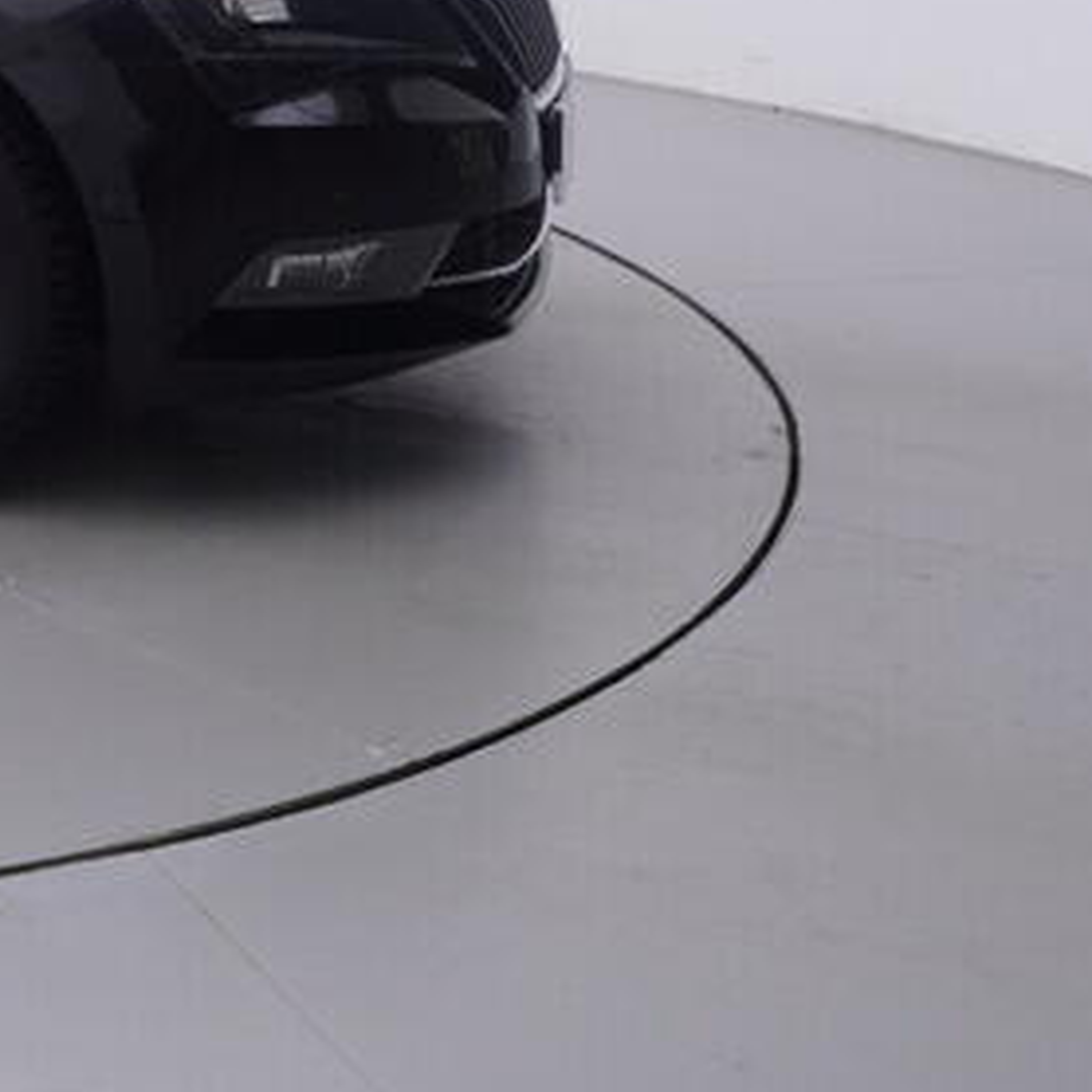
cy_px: -67
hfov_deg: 19.7
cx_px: -735
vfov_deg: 23.2
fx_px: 2519
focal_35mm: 71
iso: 200
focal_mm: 15
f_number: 5
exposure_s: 1/80
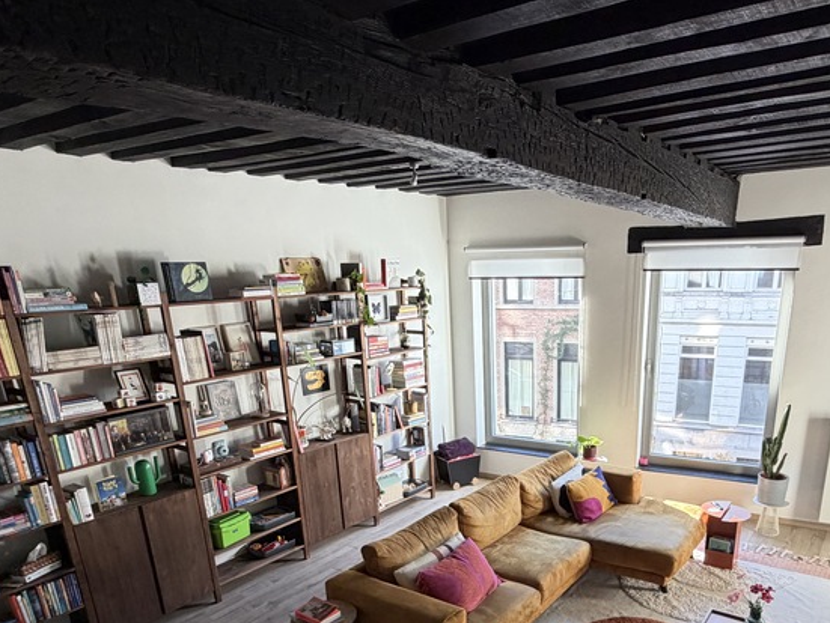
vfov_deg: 50.6
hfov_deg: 66.6
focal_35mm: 26
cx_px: 497
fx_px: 624
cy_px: 479
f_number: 2.2
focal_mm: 2.22
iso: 250
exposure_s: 1/121
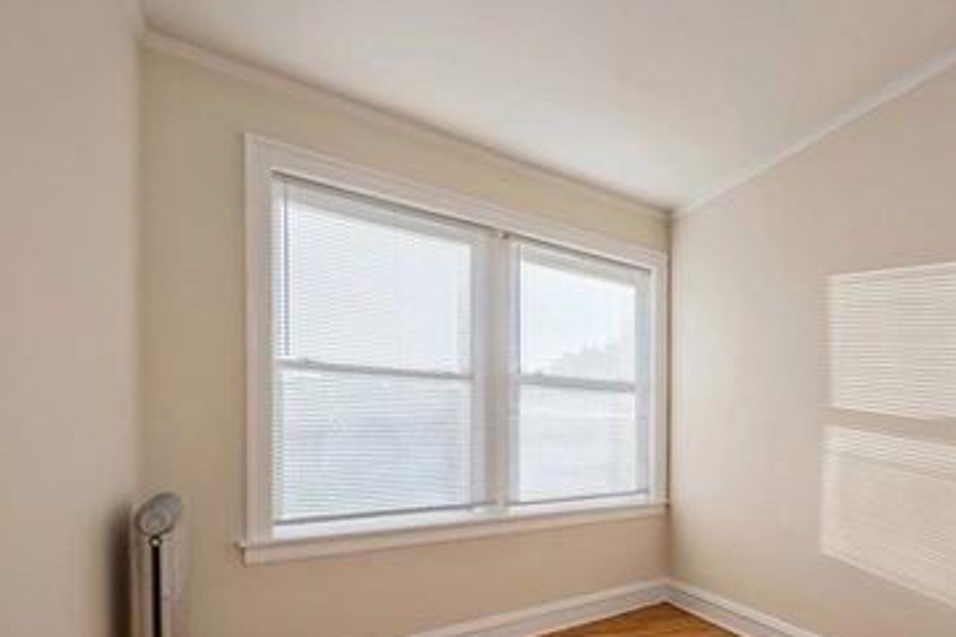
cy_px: 462
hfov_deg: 69.5
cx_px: 637
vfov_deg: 49.6
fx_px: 664
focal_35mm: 25
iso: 100
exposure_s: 1/13
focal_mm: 15
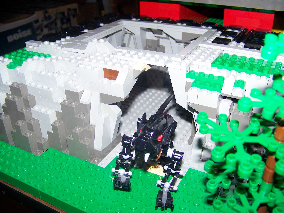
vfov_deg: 39.7
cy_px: 106
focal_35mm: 36
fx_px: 295
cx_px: 142
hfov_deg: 51.4
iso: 64
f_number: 2.8
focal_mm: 5.85
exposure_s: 1/30
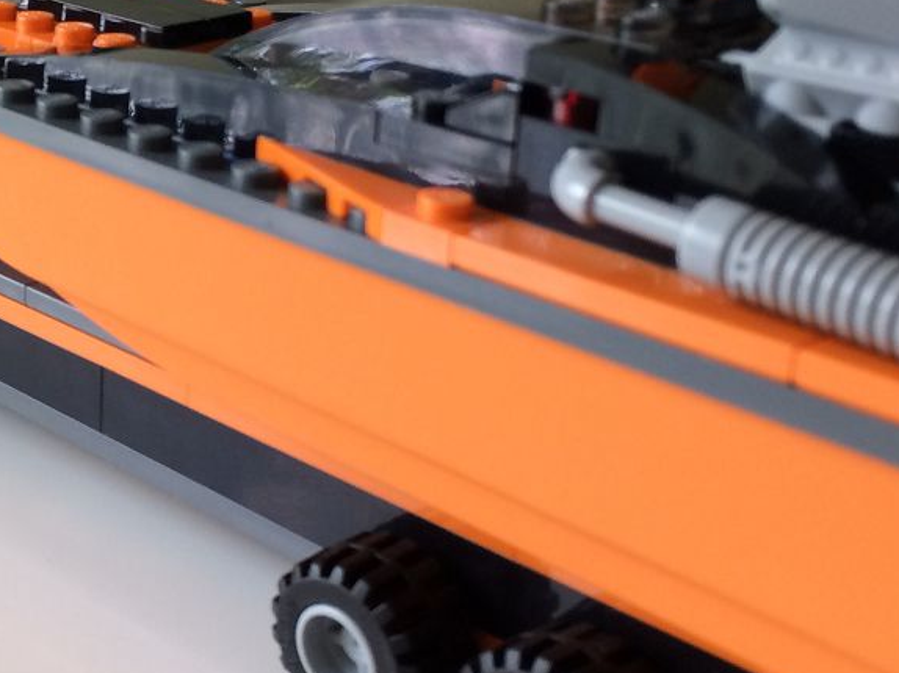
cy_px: 198
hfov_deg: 27.8
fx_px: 1713
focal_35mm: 66
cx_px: 13
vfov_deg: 22.1
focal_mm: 4.15
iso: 64
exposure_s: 1/30
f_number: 2.2
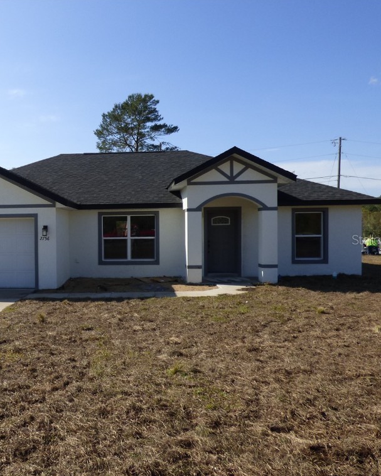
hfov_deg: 47.9
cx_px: 90
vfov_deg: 60.4
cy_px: 239
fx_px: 409
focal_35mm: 29
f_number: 2.9
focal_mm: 3.78
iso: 100
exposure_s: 1/2000
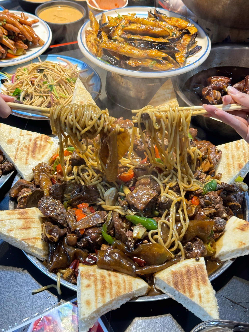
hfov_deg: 30.3
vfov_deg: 39.7
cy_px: 166
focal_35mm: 48
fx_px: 460
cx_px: 124
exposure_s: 1/33
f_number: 1.78
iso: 200
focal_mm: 6.86
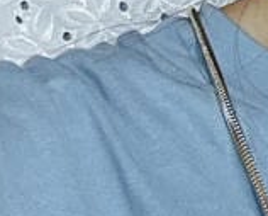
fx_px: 1351
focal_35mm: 170
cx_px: 919
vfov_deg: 9.0
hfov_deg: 8.5
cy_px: -46
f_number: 1.9
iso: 80
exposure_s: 1/86
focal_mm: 2.69
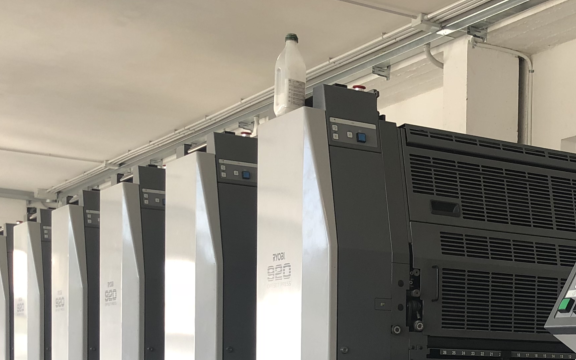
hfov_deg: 28.4
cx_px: 544
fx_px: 1083
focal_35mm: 69
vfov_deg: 17.8
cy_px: 446
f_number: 1.8
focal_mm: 4
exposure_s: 1/100
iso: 25
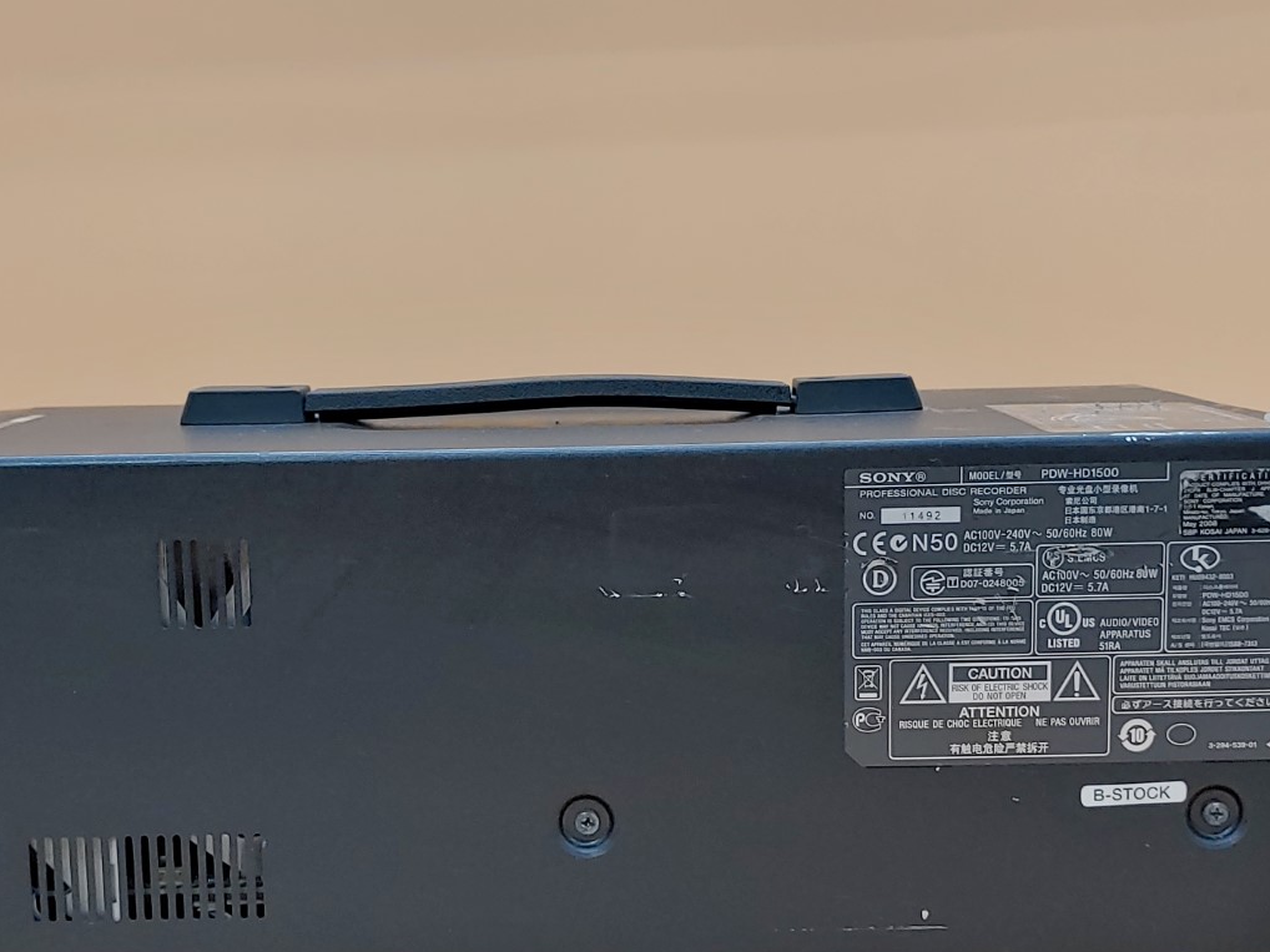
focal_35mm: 58
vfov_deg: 25.0
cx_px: 533
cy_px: 671
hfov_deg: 33.2
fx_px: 2127
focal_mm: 4.36
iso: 50
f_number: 1.8
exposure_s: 1/63
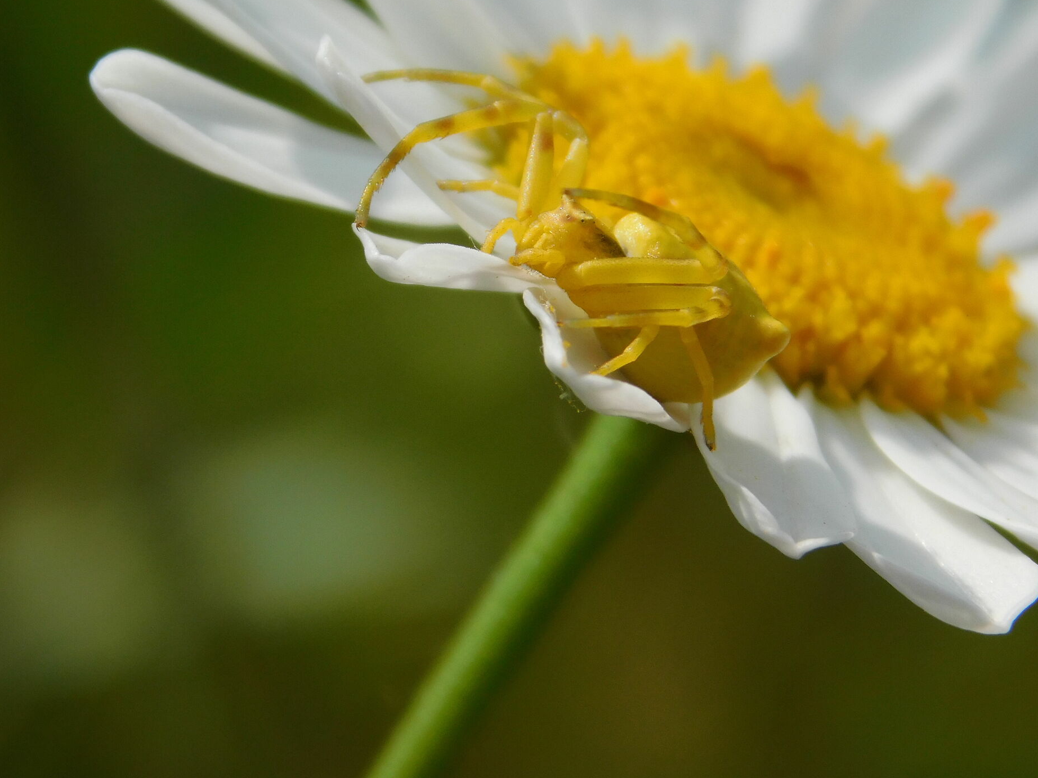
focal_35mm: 302
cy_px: 336
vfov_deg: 4.9
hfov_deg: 6.6
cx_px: 602
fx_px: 9056
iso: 125
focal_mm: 41.3
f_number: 5.6
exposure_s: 1/1000
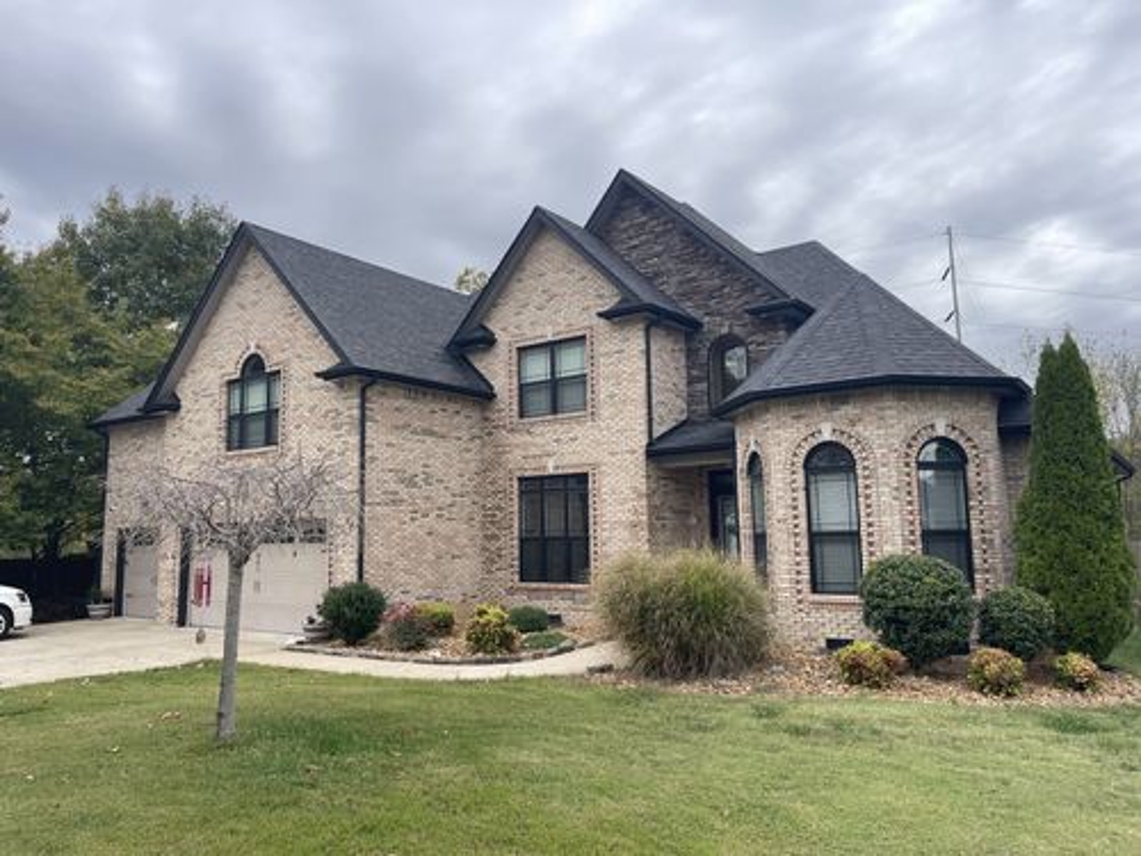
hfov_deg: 69.4
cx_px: 570
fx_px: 824
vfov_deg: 54.9
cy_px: 428
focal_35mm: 25
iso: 32
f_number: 1.6
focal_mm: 5.1
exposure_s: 1/474
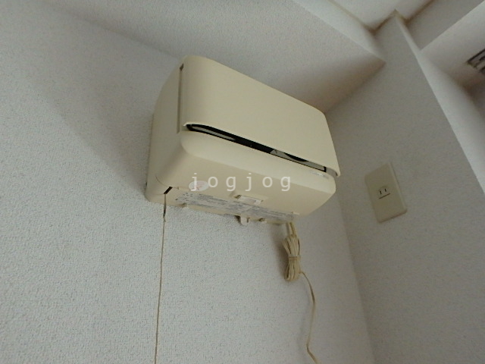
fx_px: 294
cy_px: 182
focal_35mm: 21
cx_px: 242
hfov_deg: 79.0
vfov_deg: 63.4
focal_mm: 3.7
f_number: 3.5
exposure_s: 1/500
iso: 800
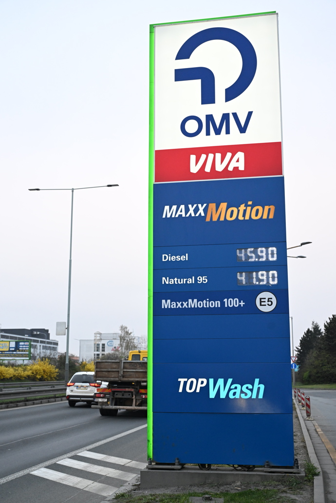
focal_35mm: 44
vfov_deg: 44.5
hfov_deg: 30.5
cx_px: 168
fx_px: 616
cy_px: 252
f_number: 5
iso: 2500
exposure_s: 1/400
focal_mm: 44
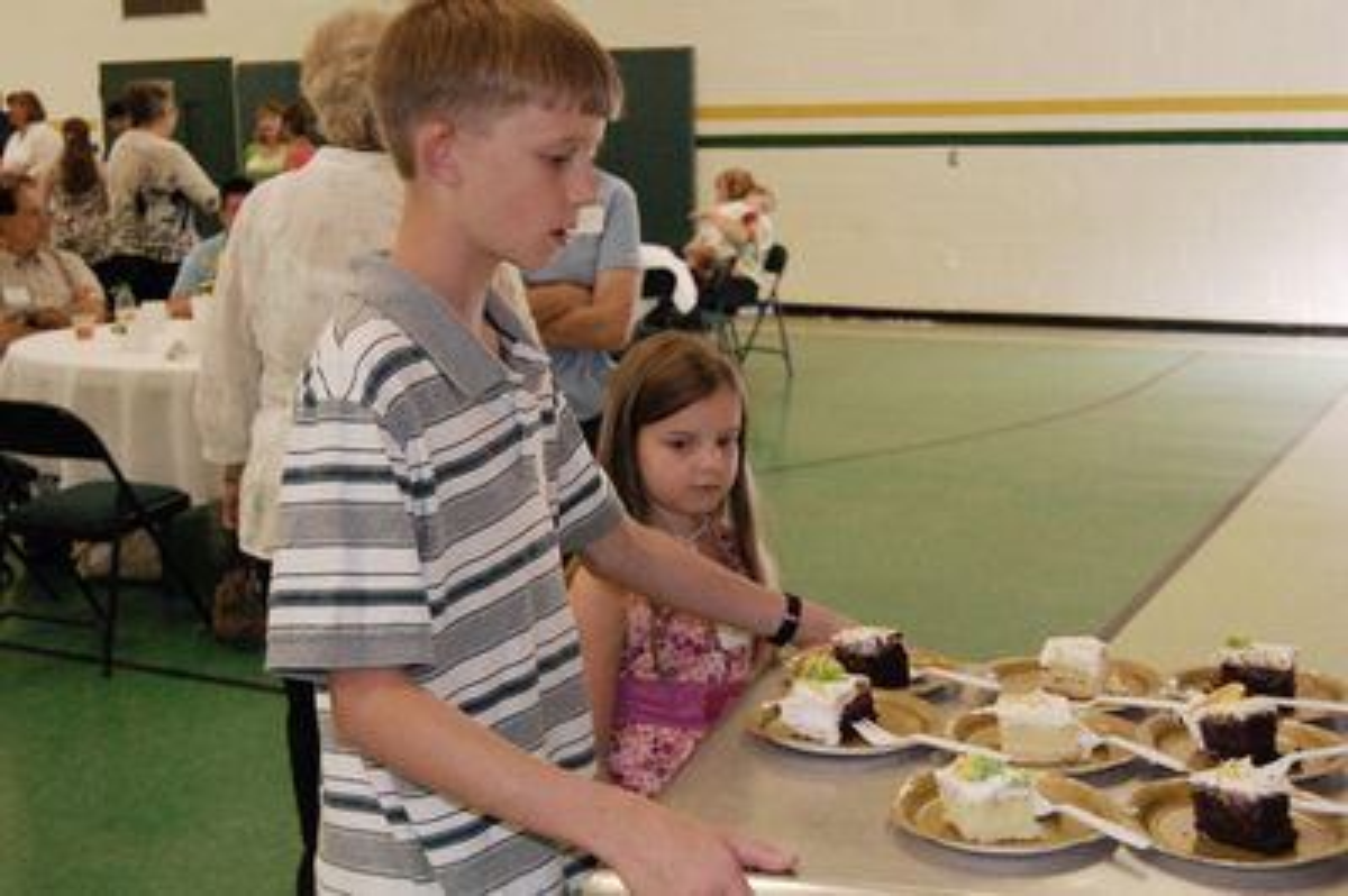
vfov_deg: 28.0
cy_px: 448
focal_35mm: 48
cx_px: 674
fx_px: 1796
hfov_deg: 41.1
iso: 1600
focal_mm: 32
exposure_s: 1/60
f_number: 5
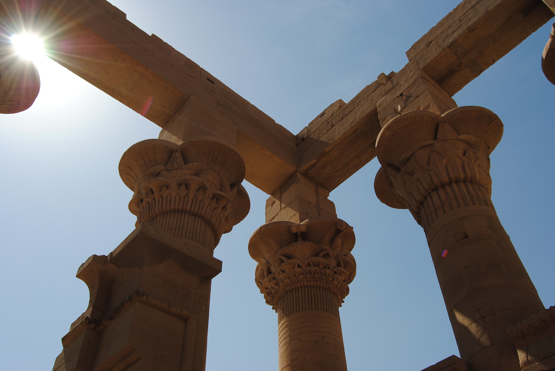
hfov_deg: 57.2
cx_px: 278
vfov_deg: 40.1
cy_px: 186
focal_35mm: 33
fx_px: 509
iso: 100
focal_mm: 22
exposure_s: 1/400
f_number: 10
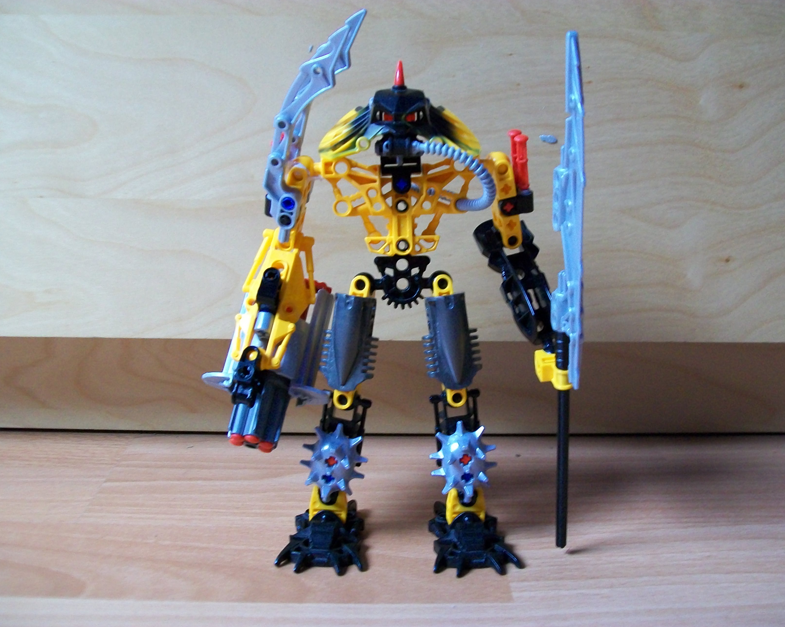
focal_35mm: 38
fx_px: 883
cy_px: 315
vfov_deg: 39.2
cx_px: 400
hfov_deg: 47.9
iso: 160
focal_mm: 6
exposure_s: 1/10
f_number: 2.7
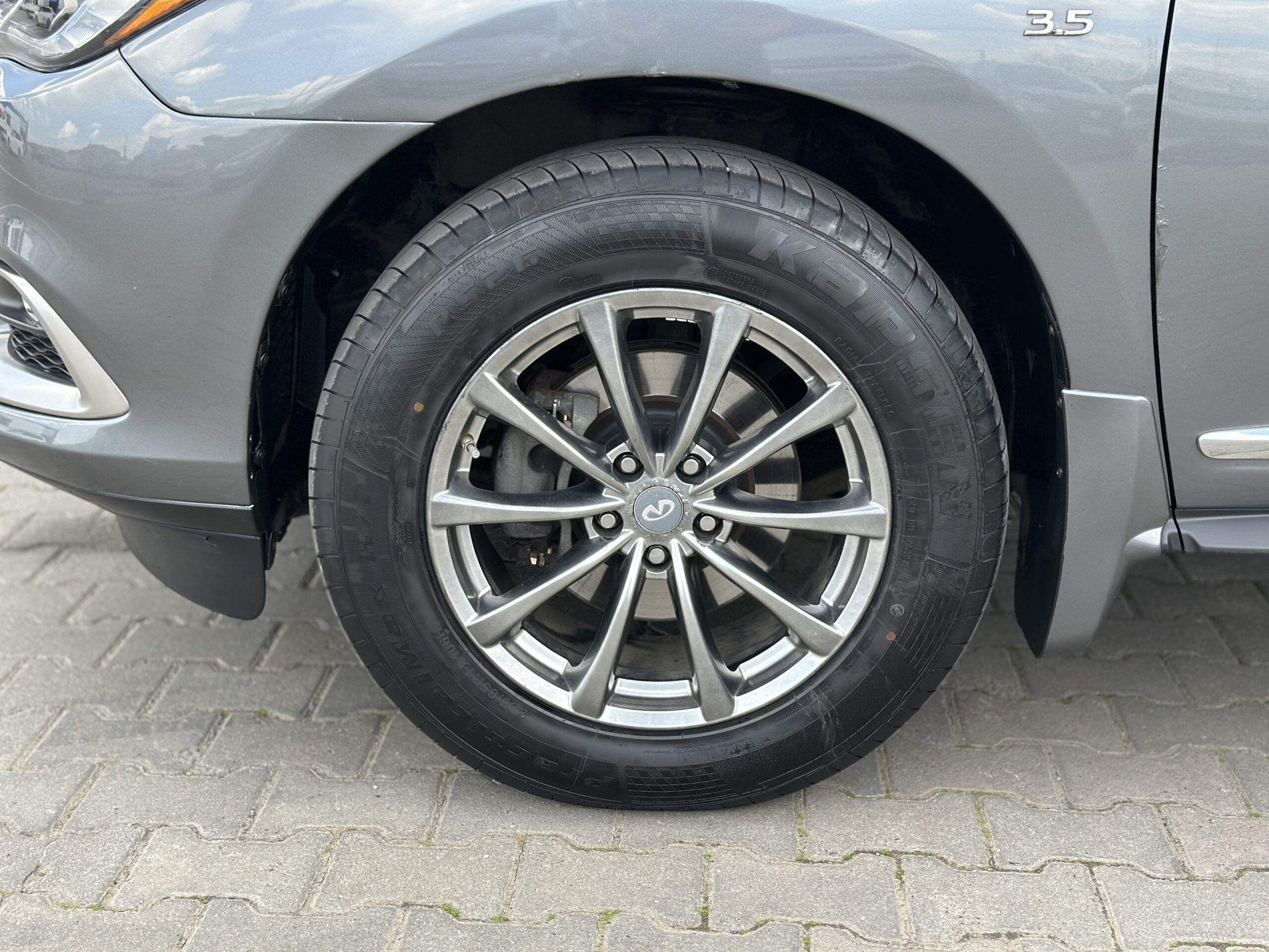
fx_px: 1760
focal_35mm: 48
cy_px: 476
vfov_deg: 30.3
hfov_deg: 39.7
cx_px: 634
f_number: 1.78
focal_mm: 6.86
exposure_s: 1/487
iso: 80
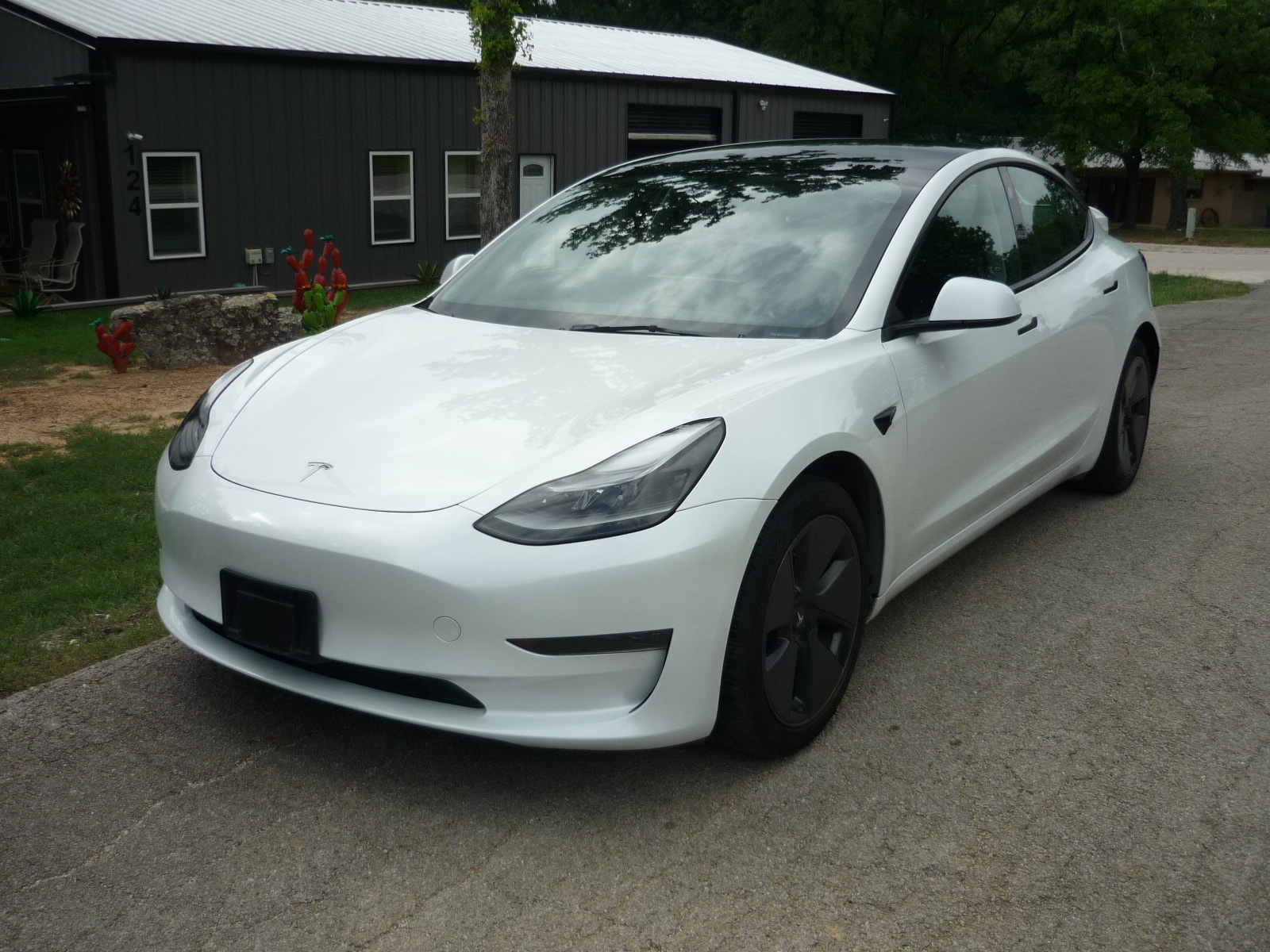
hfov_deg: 55.4
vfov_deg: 42.9
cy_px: 476
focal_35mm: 33
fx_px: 1211
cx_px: 635
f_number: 8
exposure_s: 1/160
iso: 100
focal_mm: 5.5
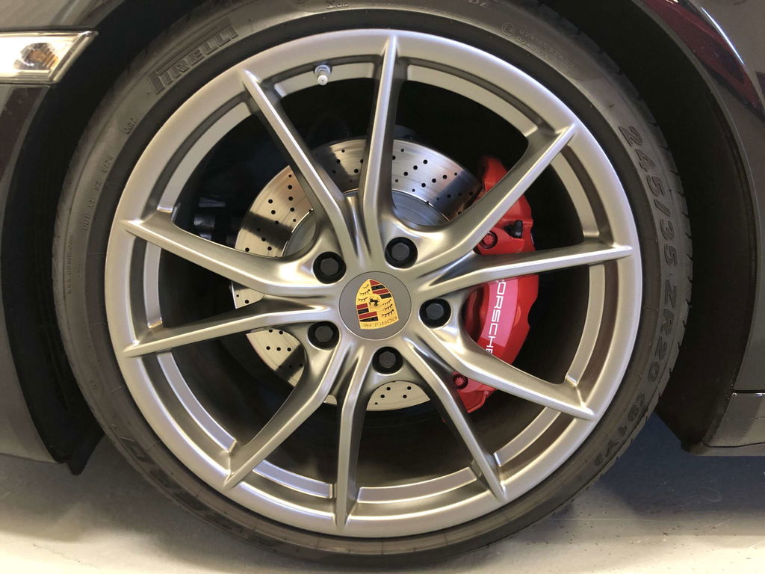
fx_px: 619
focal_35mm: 28
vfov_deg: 49.7
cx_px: 382
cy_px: 287
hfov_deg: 63.4
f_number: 1.8
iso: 100
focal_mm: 3.99
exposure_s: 1/6
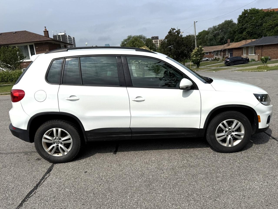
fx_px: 193
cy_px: 104
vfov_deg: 56.8
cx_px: 139
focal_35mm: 24
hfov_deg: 71.6
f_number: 1.78
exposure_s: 1/10309
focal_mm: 6.76
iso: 80
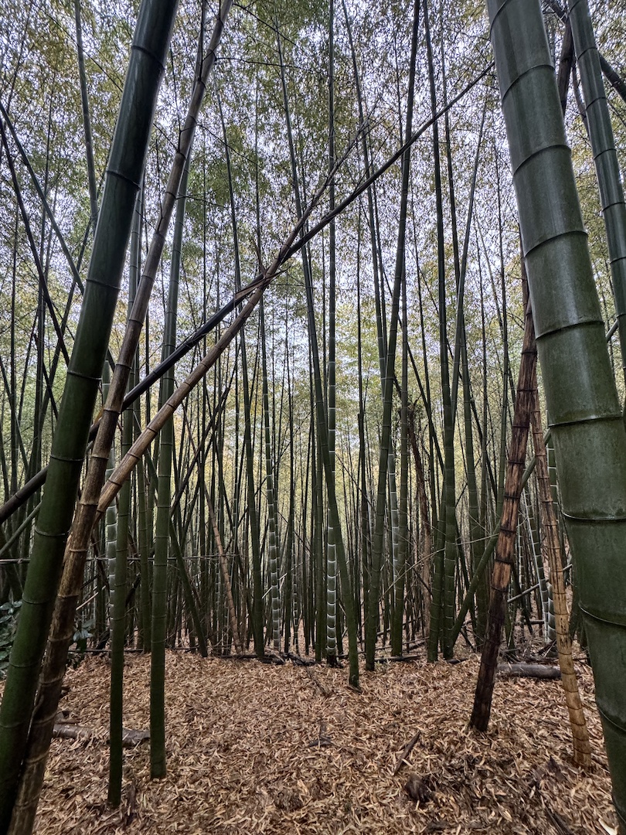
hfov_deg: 85.7
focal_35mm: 14
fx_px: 338
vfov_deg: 102.1
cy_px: 418
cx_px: 313
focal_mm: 2.22
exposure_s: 1/99
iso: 320
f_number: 2.2
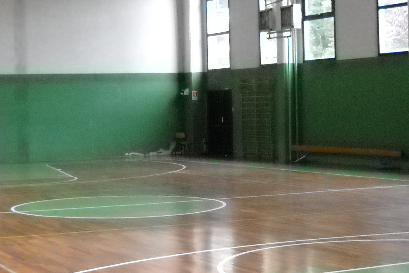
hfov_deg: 25.0
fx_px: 920
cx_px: 155
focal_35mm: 81
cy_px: 158
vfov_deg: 16.8
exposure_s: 1/154
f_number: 3.1
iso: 800
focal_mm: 6.72
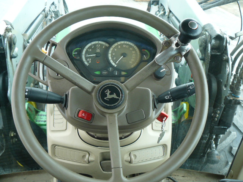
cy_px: 91
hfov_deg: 51.4
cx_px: 122
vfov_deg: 39.7
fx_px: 253
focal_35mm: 36
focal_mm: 6
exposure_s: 1/40
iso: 100
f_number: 2.8
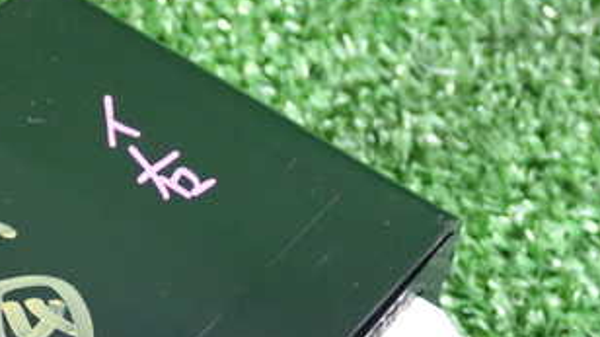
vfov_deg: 11.3
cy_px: 331
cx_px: 117
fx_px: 1686
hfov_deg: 20.0
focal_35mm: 106
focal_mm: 9.01
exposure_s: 1/30
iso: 800
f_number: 3.2
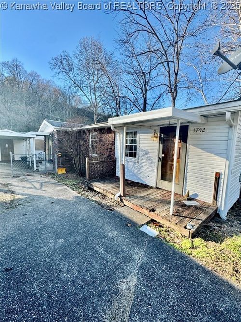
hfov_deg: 85.7
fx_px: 130
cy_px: 161
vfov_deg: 102.1
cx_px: 120
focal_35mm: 14
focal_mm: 2.22
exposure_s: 1/430
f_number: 2.2
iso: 40
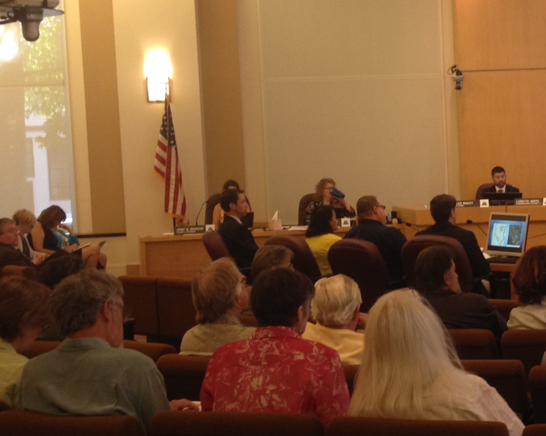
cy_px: 219
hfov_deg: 21.8
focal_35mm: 85
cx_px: 518
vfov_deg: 18.1
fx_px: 1373
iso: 100
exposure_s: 1/20
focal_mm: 4.28
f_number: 2.4
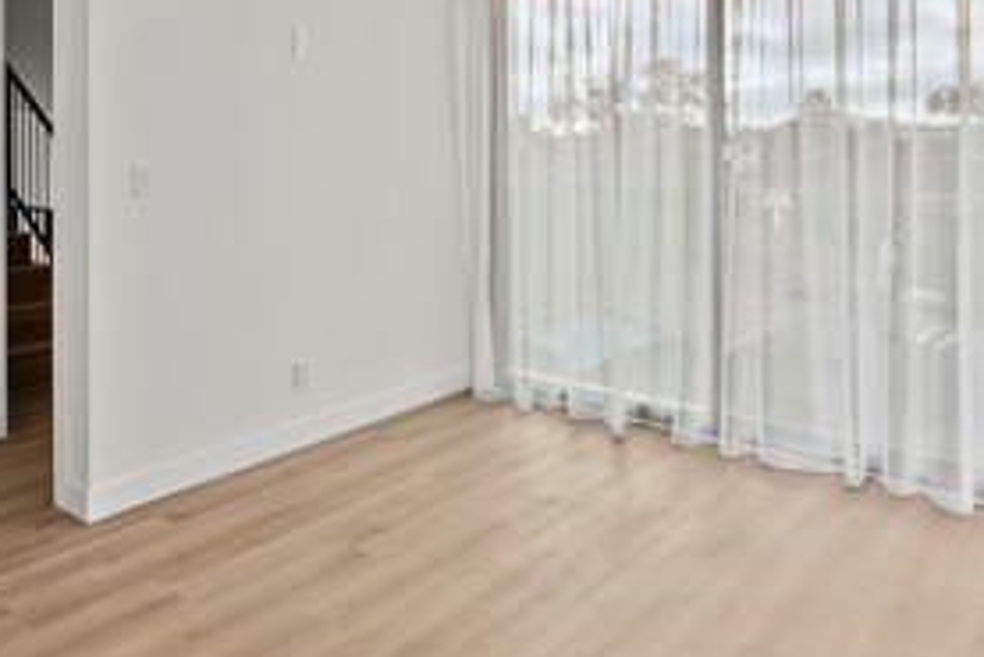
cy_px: 151
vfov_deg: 42.1
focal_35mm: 30
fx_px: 820
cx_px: 377
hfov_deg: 61.2
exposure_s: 1/25
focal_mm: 13
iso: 250
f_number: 9
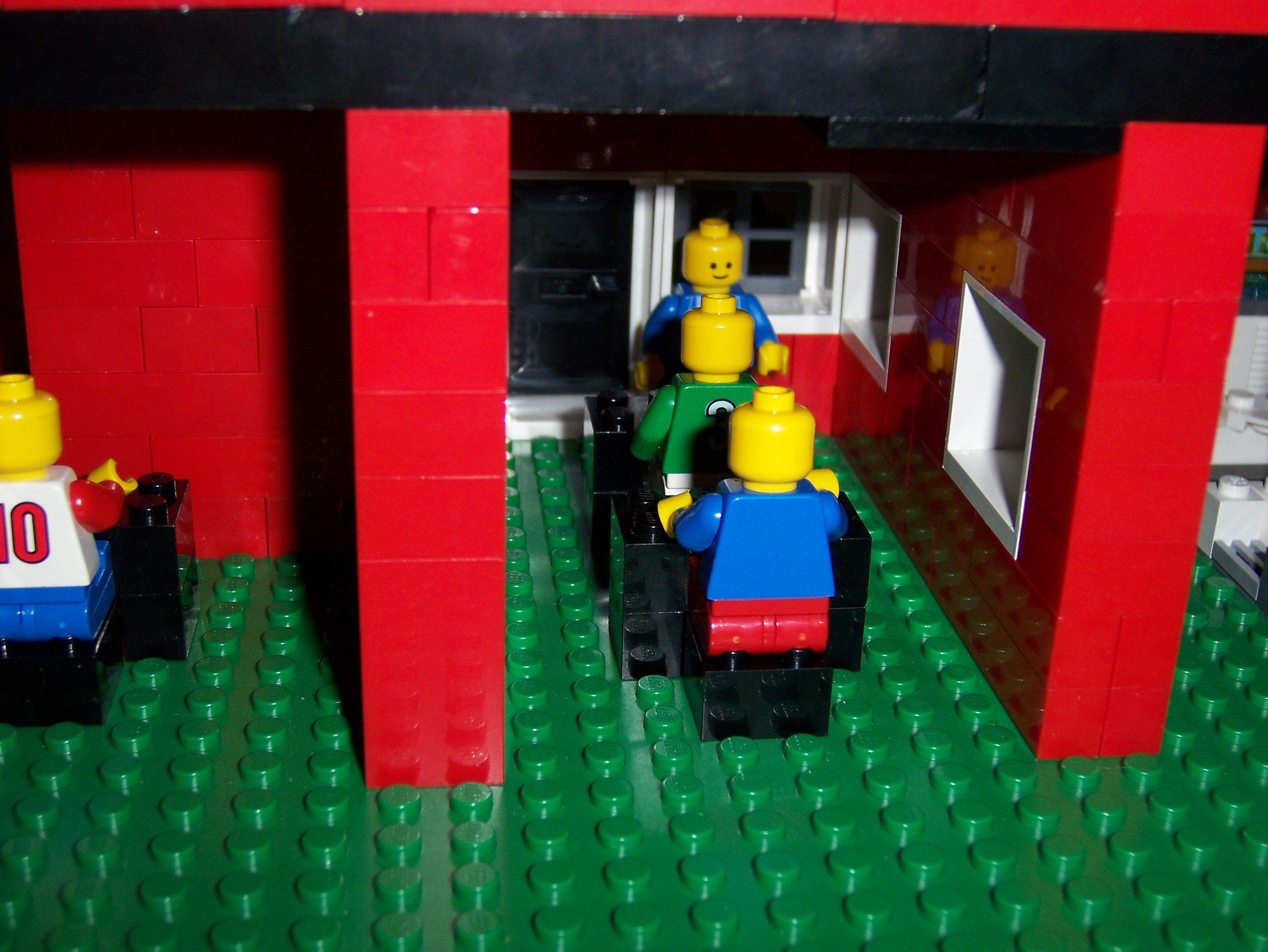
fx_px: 1649
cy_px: 476
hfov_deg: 42.0
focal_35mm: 45
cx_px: 634
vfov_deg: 32.2
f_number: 3.1
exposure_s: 1/60
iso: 80
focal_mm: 7.5
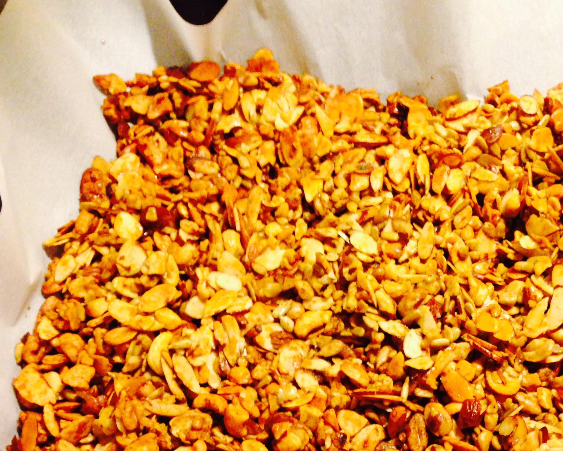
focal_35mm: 51
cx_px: 332
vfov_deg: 28.4
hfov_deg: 36.5
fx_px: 850
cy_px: 416
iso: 250
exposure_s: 1/20
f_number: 2.4
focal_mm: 4.12
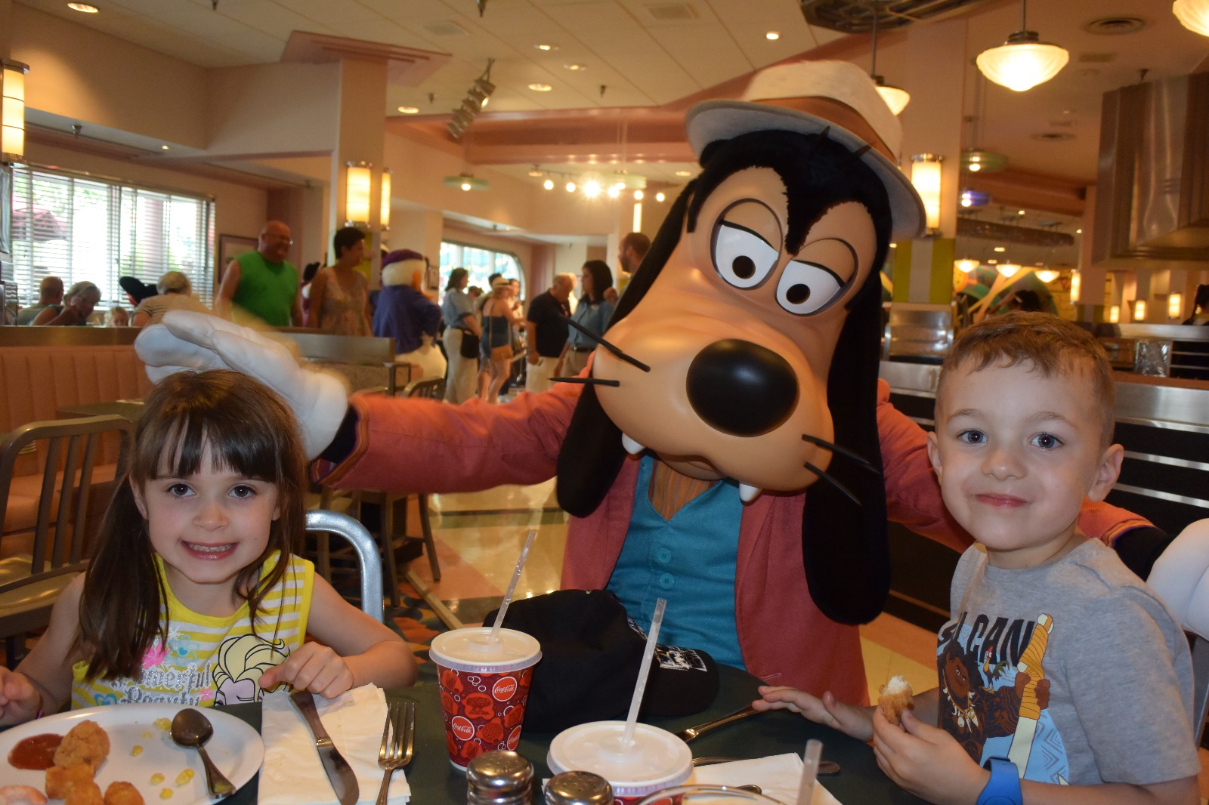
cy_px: 402
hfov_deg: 67.4
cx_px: 604
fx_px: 907
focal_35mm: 27
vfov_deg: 47.9
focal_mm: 10
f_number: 3.5
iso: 800
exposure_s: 1/60
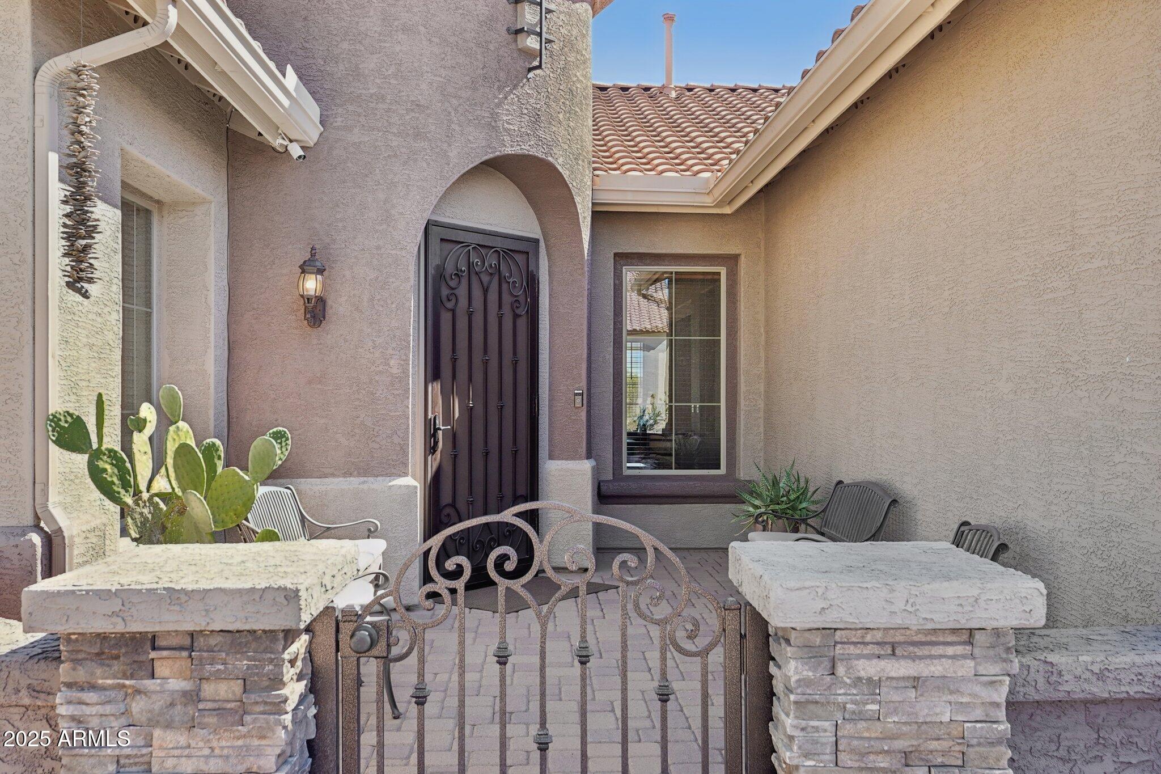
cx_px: 580
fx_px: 1000
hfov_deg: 60.3
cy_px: 387
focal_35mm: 31
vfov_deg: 42.3
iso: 400
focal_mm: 31
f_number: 8
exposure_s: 1/100
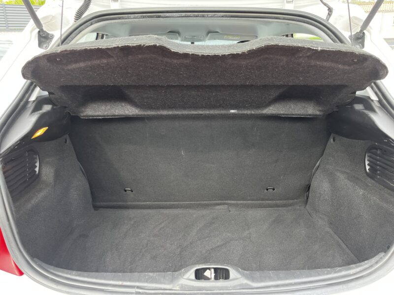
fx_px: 296
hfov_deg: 67.3
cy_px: 148
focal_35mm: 26
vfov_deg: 53.1
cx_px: 197
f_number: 1.6
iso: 80
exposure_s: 1/121
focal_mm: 5.1
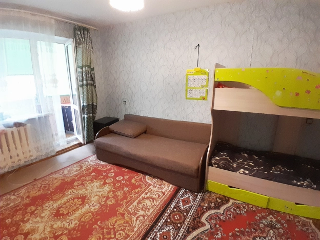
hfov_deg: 91.0
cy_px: 120
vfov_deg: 74.7
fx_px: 157
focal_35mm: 17
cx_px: 160
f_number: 2.2
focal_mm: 1.46
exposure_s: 1/10
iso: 320
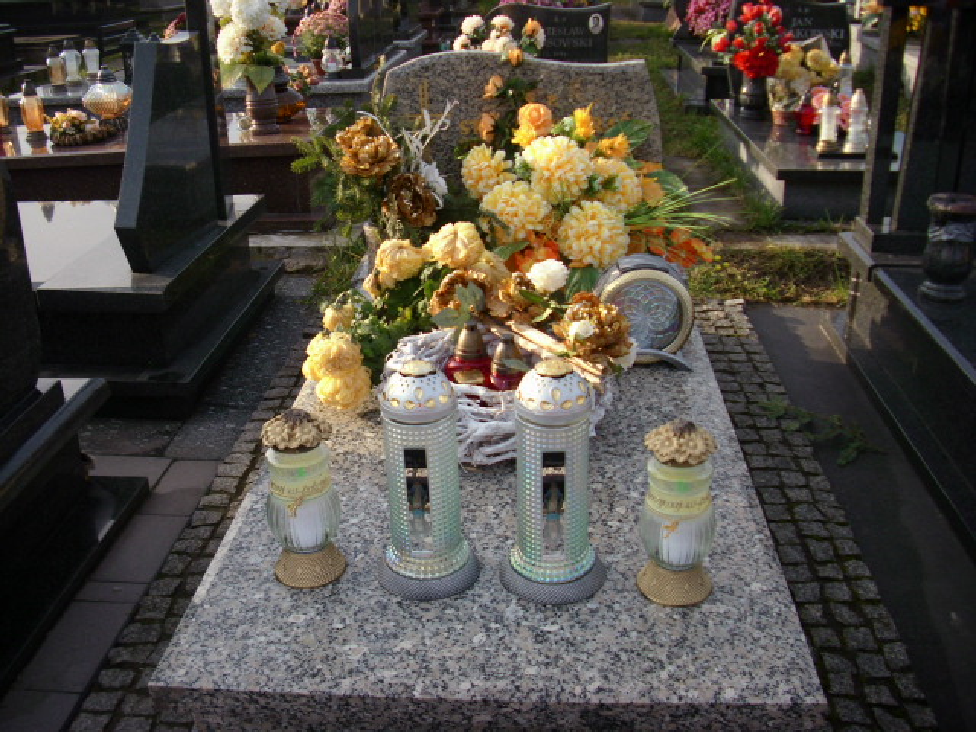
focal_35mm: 37
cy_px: 366
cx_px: 488
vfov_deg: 38.7
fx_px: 1043
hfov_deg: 50.1
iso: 50
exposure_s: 1/569
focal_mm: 6.2
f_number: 2.8
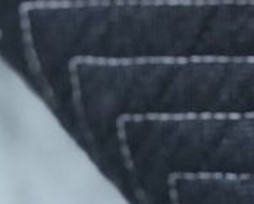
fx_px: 1678
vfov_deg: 6.6
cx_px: 389
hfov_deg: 8.5
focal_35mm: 223
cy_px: -278
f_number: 2.4
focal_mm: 6
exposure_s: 1/60
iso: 50
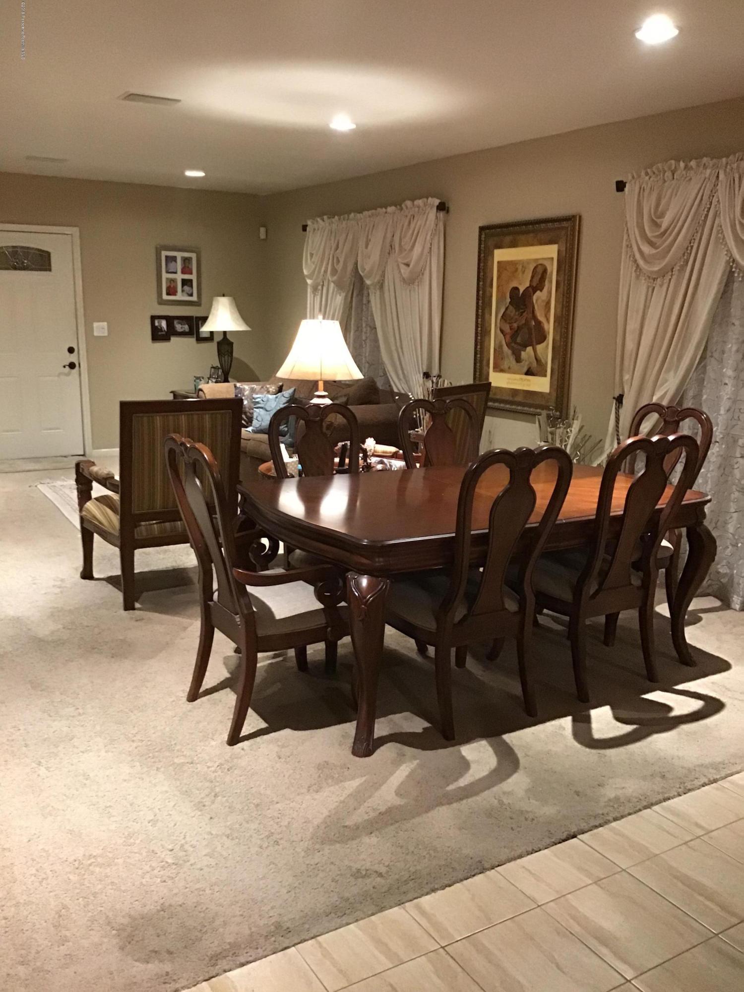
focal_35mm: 31
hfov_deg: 45.4
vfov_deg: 58.4
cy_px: 496
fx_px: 888
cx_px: 372
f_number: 2.4
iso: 320
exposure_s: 1/15
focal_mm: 3.3
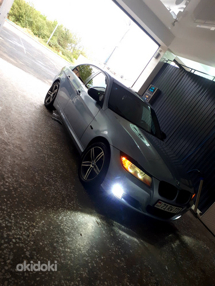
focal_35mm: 27
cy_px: 143
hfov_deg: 51.4
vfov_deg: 65.3
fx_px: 224
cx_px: 108
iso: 80
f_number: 1.9
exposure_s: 1/33
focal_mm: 3.6
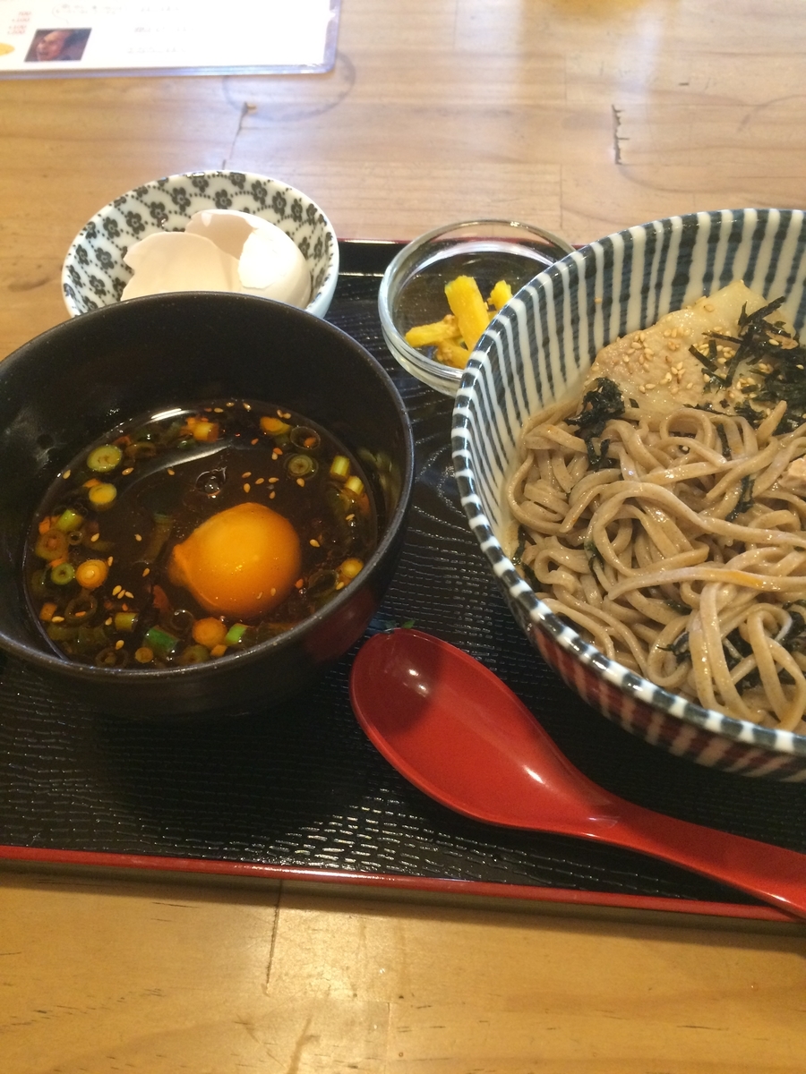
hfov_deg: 48.2
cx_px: 403
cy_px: 537
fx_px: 900
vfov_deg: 61.7
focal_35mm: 29
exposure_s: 1/30
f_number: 2.2
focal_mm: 4.15
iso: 250
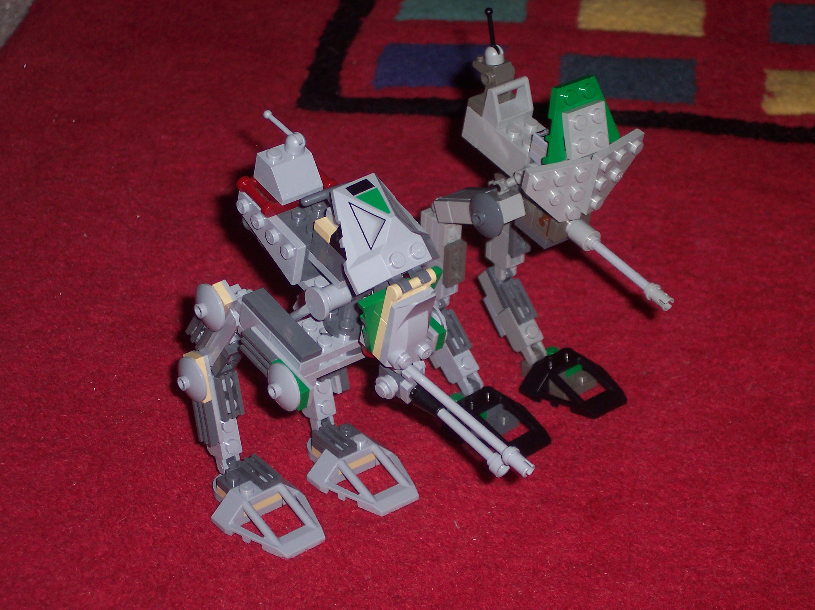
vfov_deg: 14.6
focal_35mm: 101
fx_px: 2377
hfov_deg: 19.5
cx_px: 408
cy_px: 305
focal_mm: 21.3
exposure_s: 1/60
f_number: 4.8
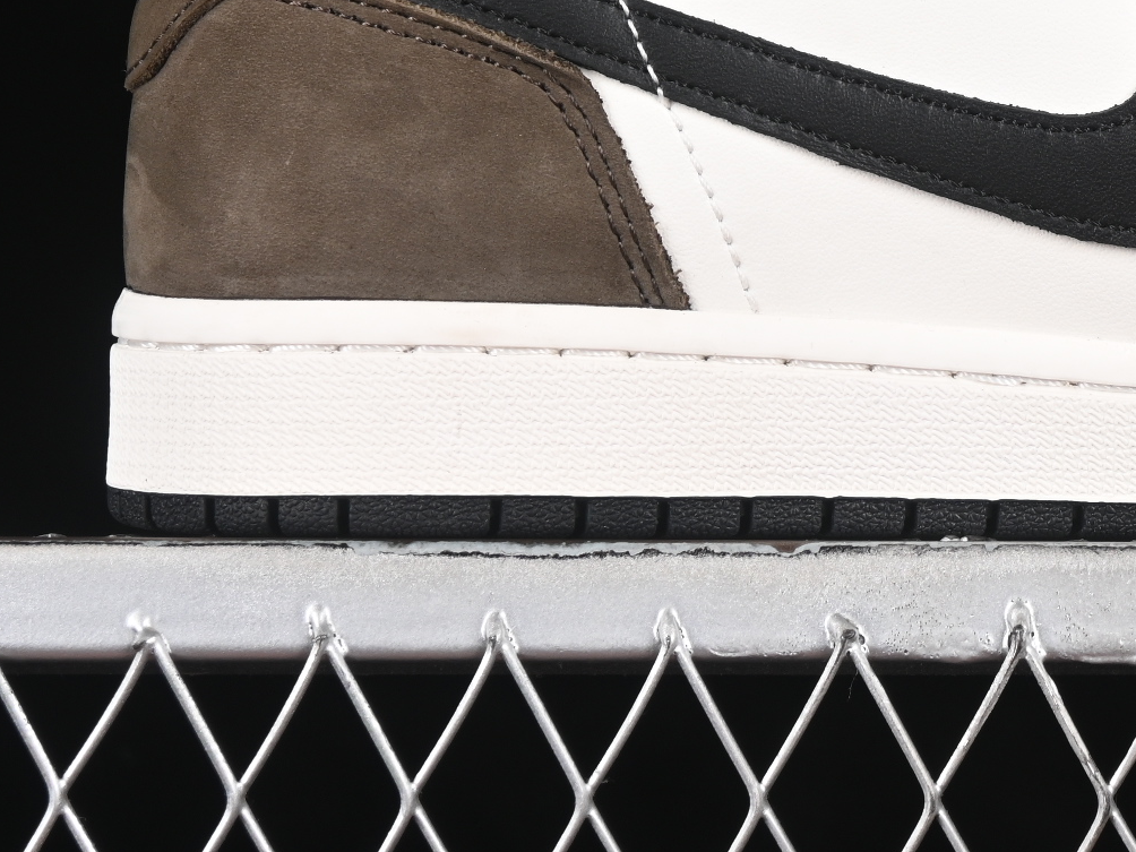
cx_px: 1216
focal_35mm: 200
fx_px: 6563
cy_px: -111
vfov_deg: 7.4
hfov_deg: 9.8
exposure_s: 1/60
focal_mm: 50
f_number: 6.3
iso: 160
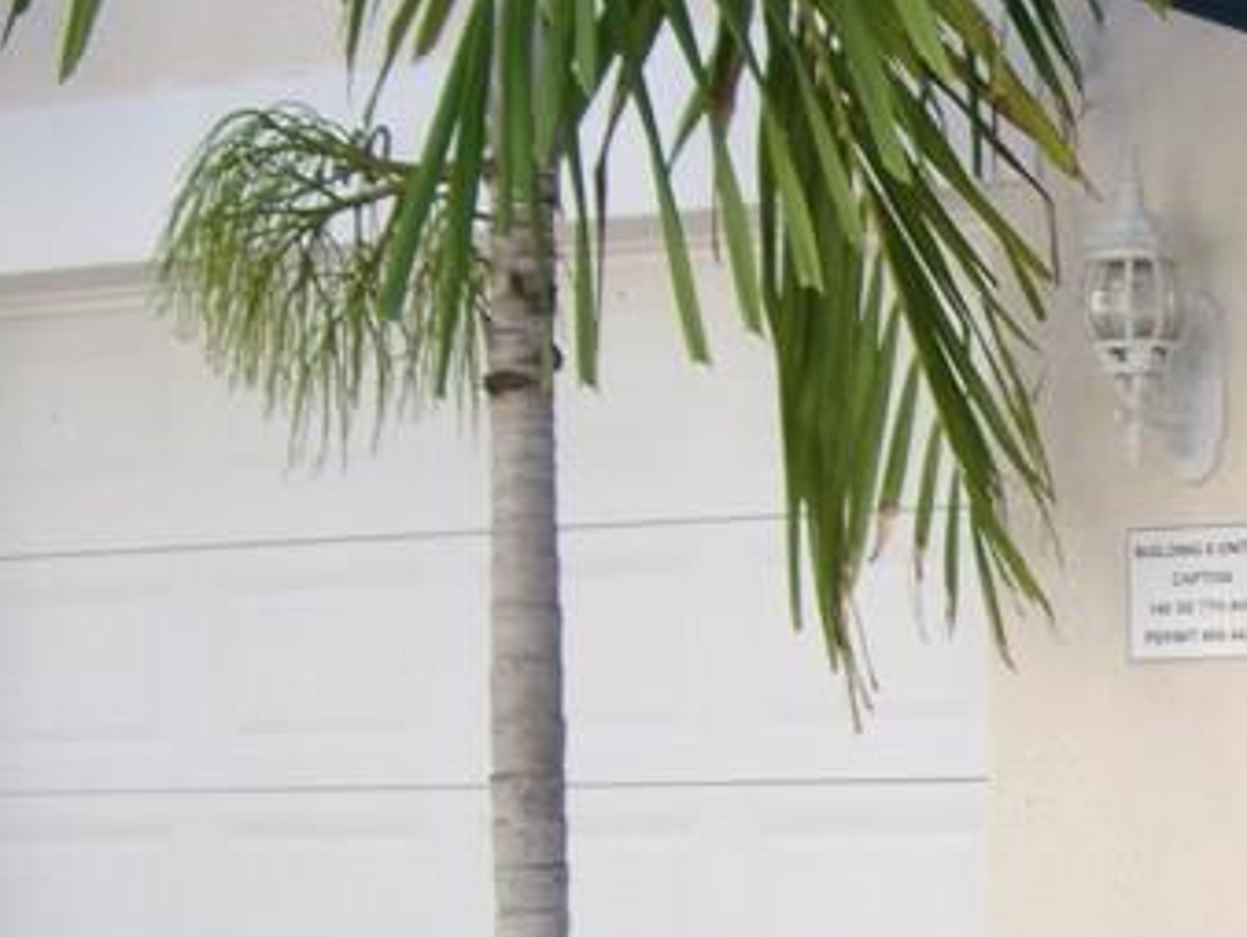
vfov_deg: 12.8
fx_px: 4146
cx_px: 1734
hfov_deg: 16.0
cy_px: 852
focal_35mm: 115
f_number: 2.8
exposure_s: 1/250
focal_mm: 7.9
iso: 64
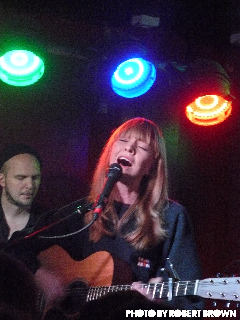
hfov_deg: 8.5
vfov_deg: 11.3
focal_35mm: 175
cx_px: 120
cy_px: 160
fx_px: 1618
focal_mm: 29.1
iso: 800
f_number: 3.3
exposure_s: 1/10
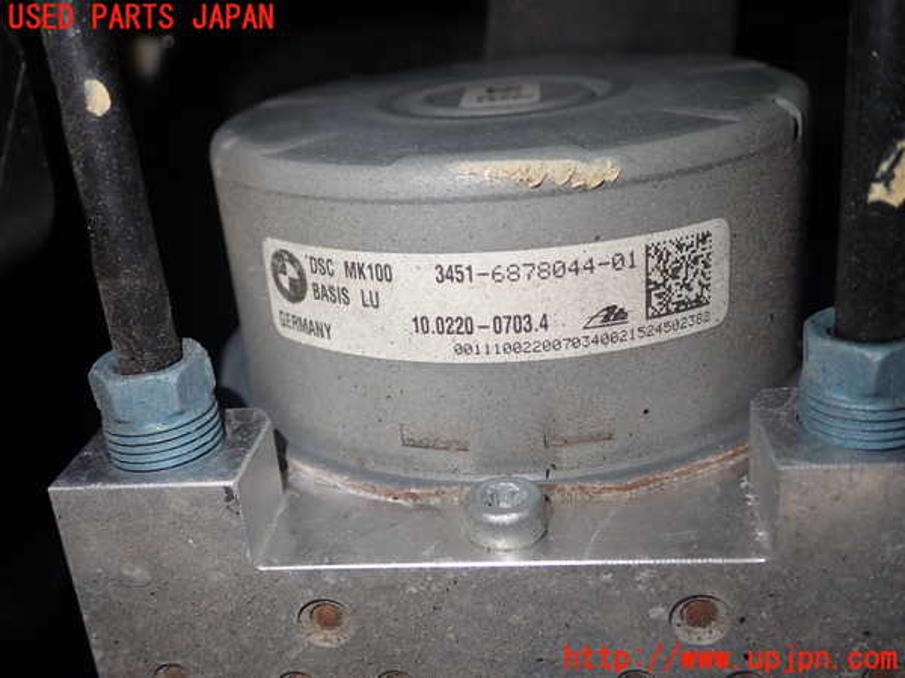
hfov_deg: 49.0
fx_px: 993
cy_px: 339
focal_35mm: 38
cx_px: 452
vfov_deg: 37.7
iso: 200
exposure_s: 1/50
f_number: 2.7
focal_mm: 6.83
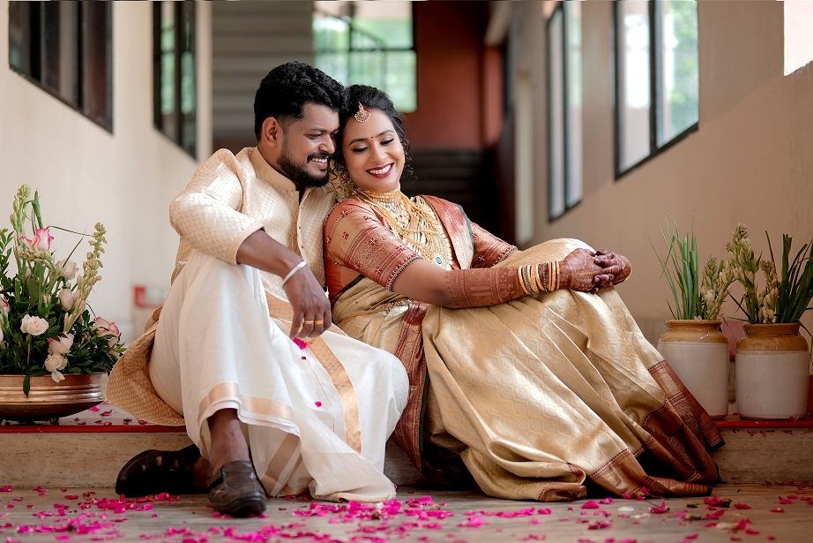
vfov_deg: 18.2
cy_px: 272
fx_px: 1694
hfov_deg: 27.0
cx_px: 406
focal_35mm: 75
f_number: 1.4
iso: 250
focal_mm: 50
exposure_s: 1/500
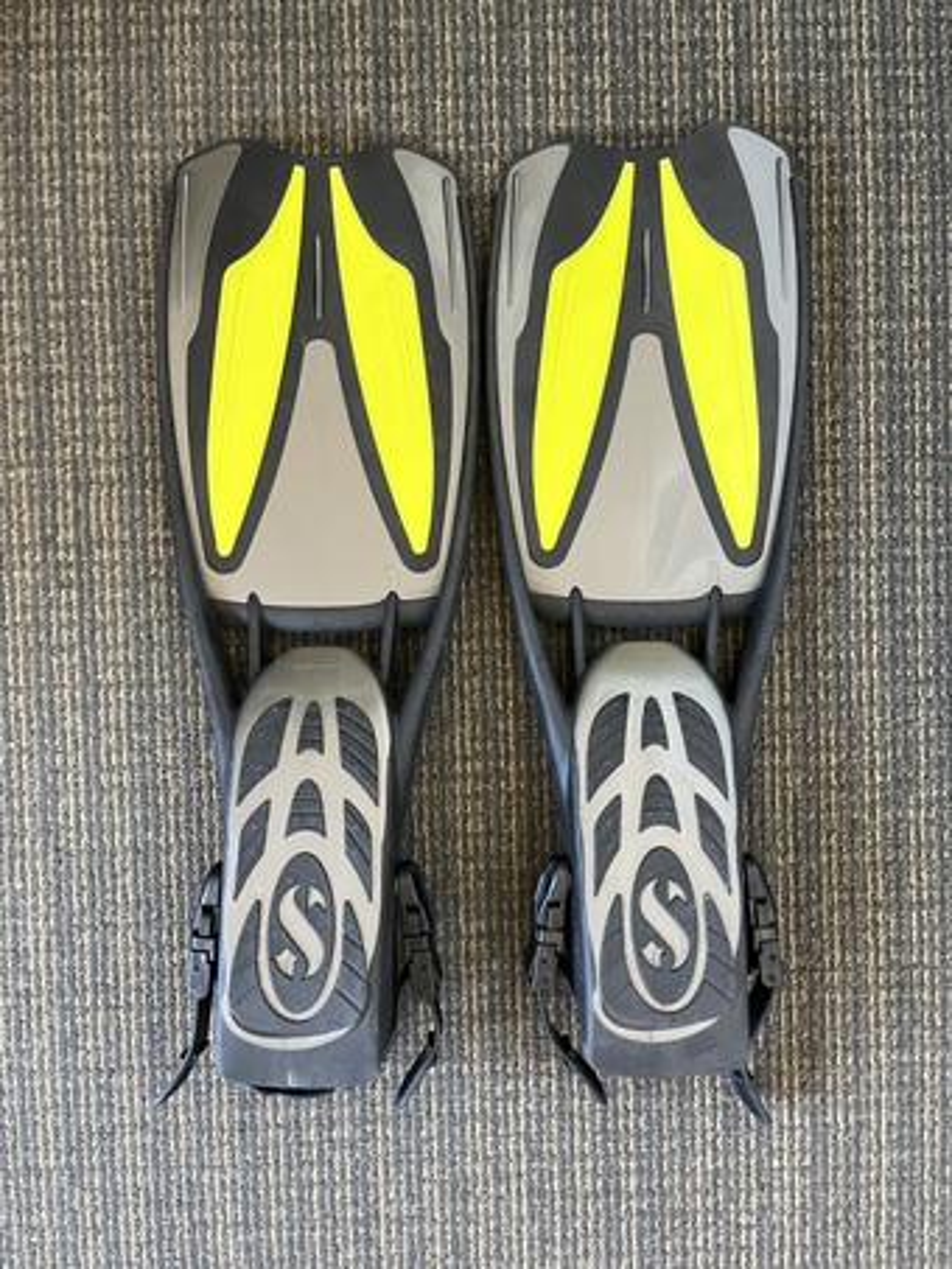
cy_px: 634
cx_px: 476
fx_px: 953
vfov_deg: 67.3
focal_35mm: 26
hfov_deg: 53.1
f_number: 1.6
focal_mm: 5.1
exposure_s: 1/60
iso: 500
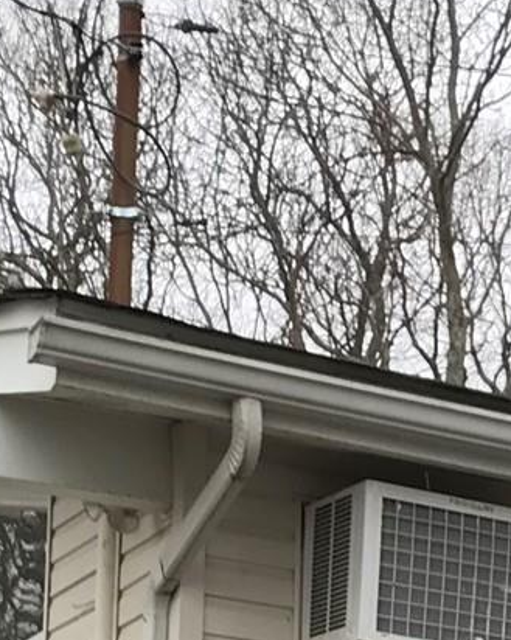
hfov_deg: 11.1
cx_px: 603
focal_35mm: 136
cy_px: 1024
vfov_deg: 13.2
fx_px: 2574
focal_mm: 3.99
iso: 25
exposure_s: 1/120
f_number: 1.8
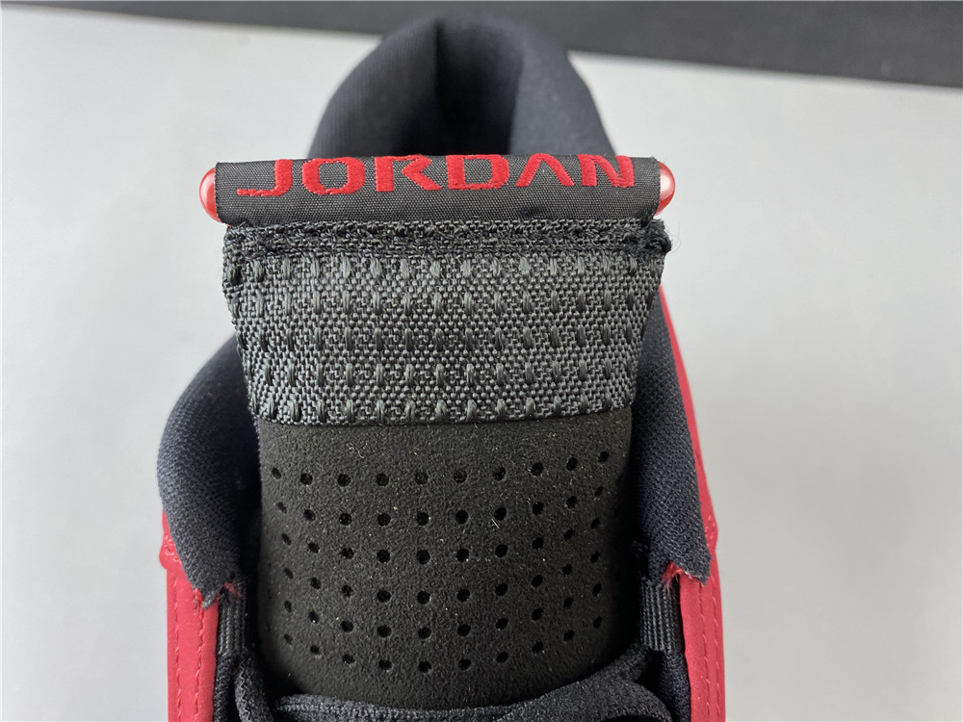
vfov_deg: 53.1
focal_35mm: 26
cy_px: 361
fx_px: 723
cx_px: 482
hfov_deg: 67.3
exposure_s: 1/50
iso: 100
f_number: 1.8
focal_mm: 4.25
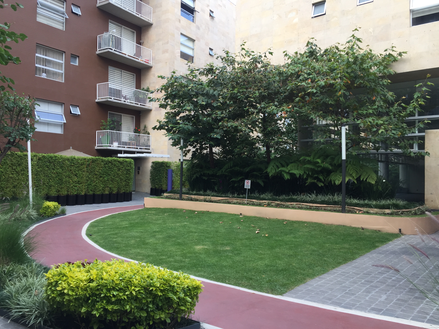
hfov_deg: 61.7
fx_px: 368
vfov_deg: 48.2
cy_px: 164
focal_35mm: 29
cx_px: 220
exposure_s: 1/60
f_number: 2.2
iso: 32
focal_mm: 4.15
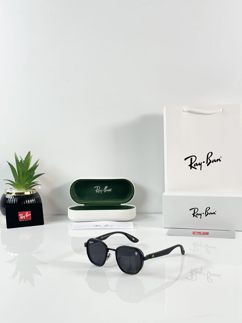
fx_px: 457
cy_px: 161
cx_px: 121
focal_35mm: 49
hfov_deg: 29.7
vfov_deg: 38.9
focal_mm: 6.86
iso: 64
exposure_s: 1/100
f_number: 1.78
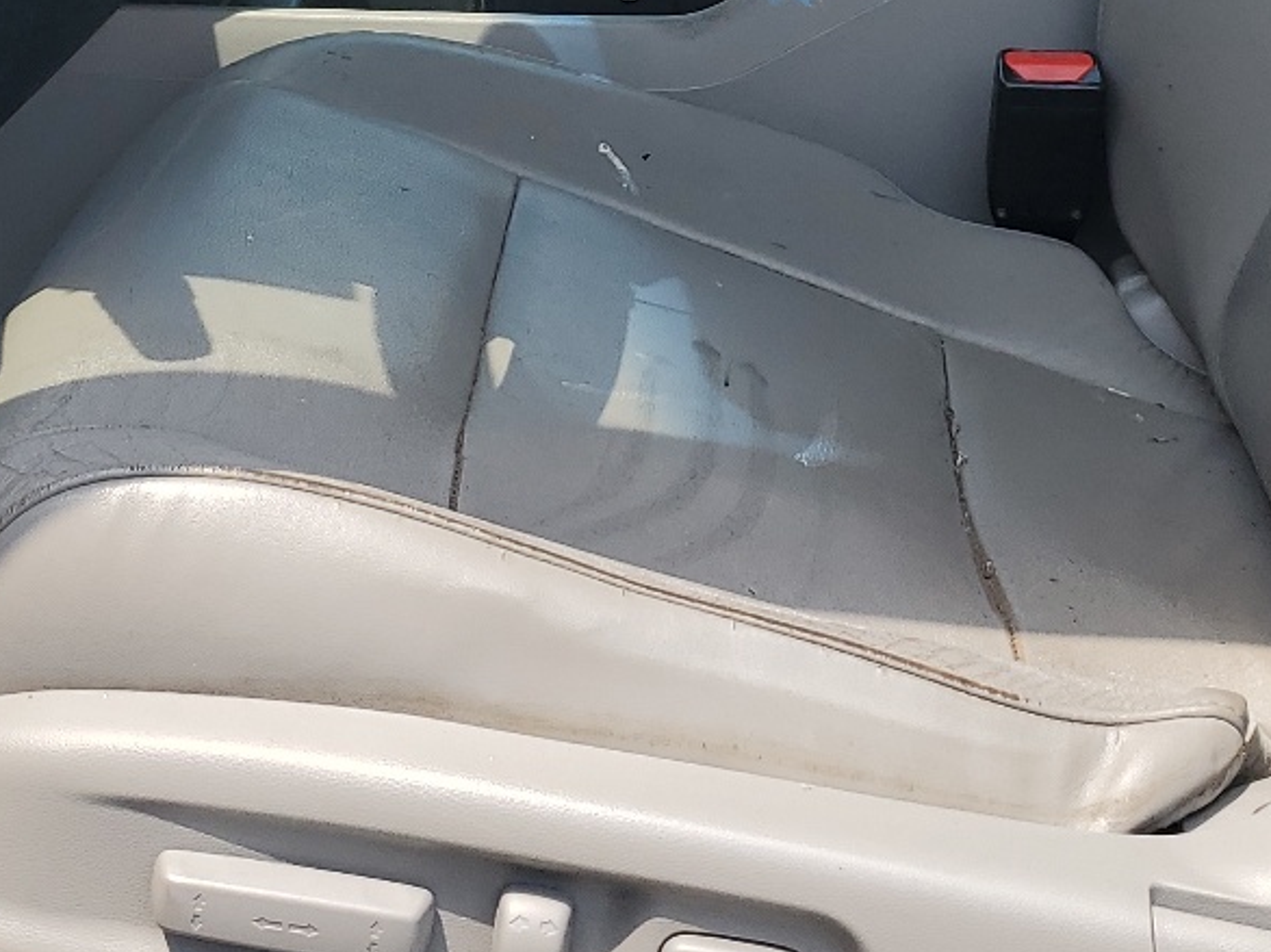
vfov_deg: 20.1
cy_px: 24
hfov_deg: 27.4
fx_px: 2606
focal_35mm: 71
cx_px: 701
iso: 50
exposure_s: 1/1111
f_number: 1.5
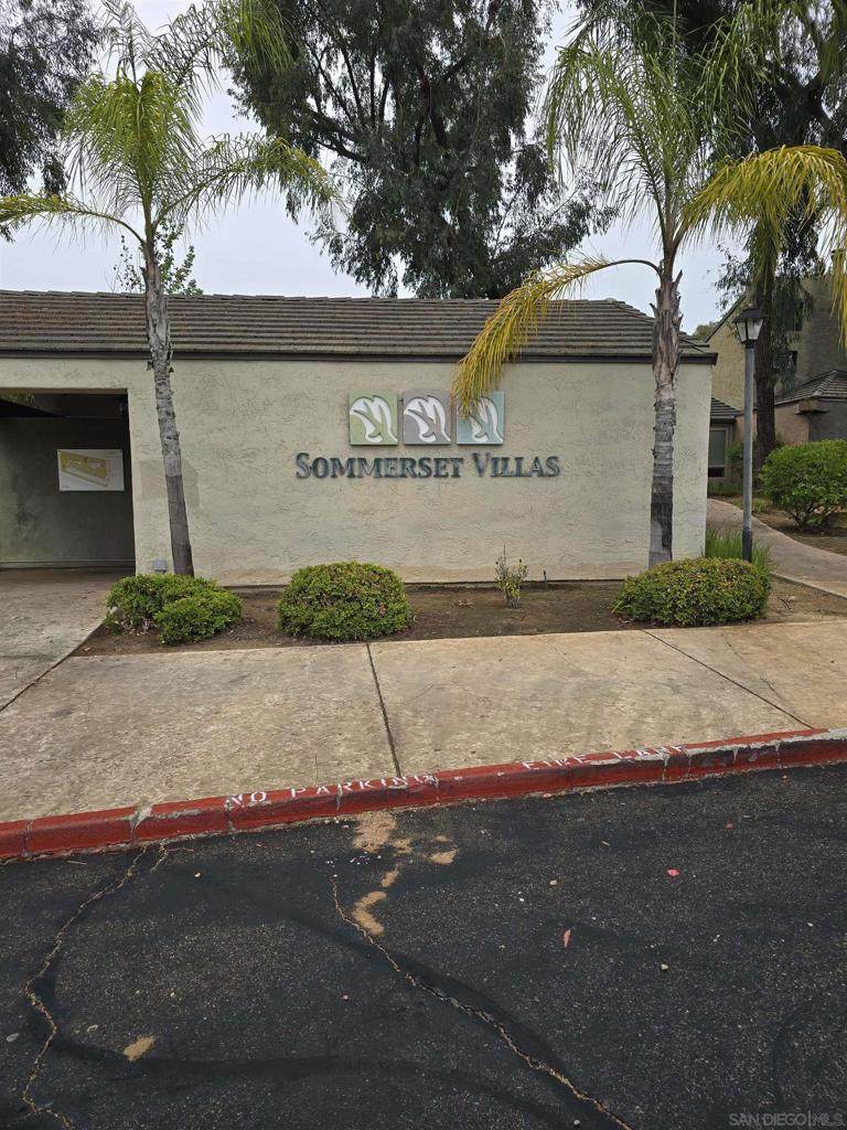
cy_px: 565
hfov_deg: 58.9
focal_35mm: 23
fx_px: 750
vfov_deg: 73.9
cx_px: 424
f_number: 1.7
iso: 12
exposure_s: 1/235
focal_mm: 6.3
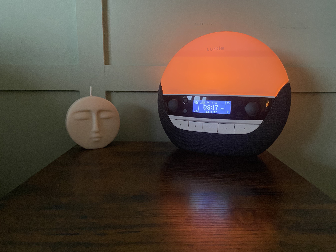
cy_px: 126
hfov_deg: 67.3
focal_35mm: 26
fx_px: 252
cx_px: 168
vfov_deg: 53.1
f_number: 1.8
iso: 640
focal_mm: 4.25
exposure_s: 1/30
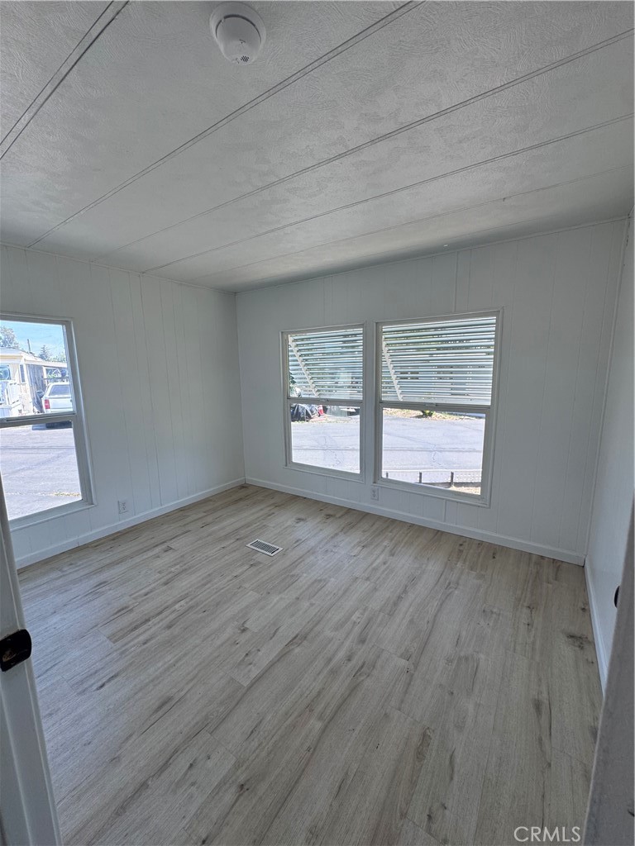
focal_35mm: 14
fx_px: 342
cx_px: 318
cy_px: 423
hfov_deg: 85.7
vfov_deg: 102.1
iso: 40
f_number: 2.2
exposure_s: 1/211
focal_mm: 2.22
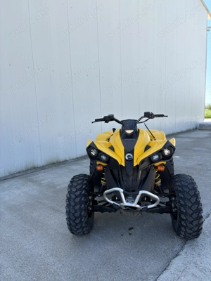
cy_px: 140
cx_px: 106
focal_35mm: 26
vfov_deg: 67.3
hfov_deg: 53.1
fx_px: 211
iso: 50
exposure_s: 1/1175
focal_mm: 5.96
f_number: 1.6
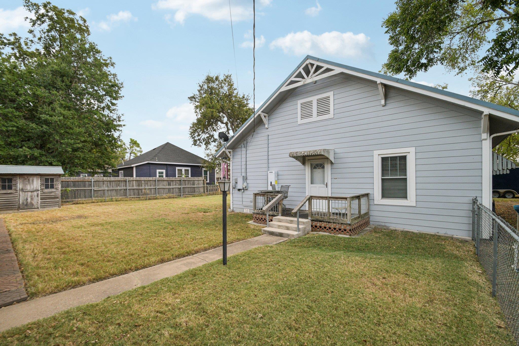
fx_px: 216
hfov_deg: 100.4
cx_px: 260
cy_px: 173
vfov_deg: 77.3
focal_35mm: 15
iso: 400
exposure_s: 1/250
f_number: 8
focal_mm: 10
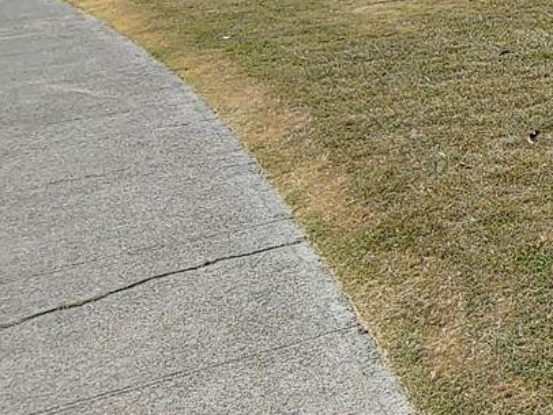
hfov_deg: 20.7
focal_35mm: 63
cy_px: -1
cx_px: 1011
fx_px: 1007
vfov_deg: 22.4
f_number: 1.9
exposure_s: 1/1852
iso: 50
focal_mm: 2.18
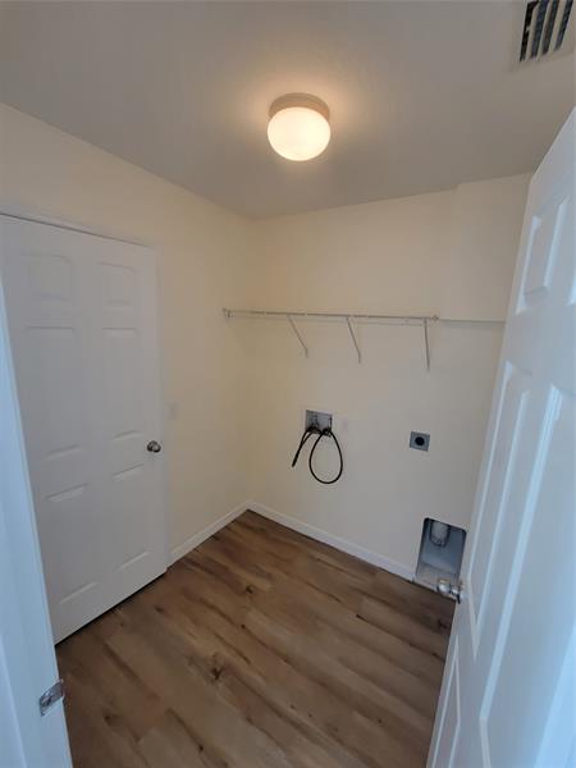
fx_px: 288
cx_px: 288
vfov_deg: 106.2
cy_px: 384
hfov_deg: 89.9
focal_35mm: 13
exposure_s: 1/60
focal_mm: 2.2
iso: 125
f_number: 2.2
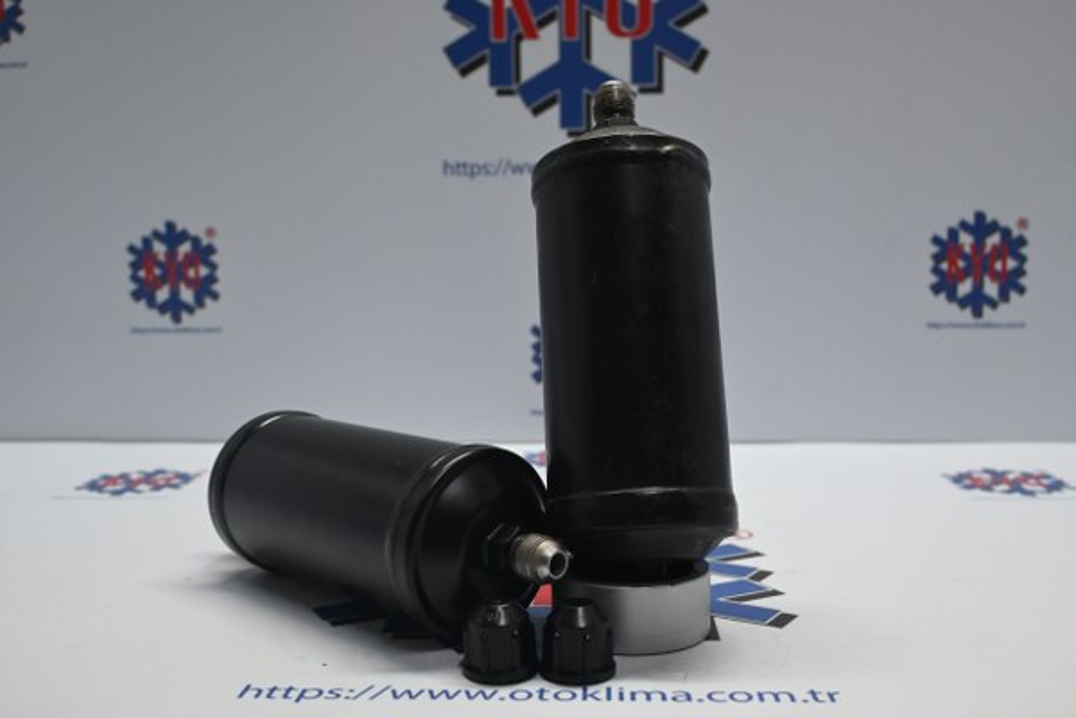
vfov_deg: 36.2
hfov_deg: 52.2
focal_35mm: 37
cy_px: 359
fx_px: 1098
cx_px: 538
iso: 900
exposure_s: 1/125
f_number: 4.2
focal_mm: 24.5
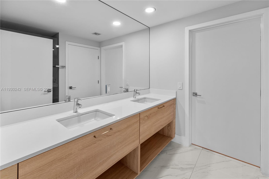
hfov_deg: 100.4
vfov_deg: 77.3
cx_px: 134
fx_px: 112
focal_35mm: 15
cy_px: 90
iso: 125
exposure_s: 1/3
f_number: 9
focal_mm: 10
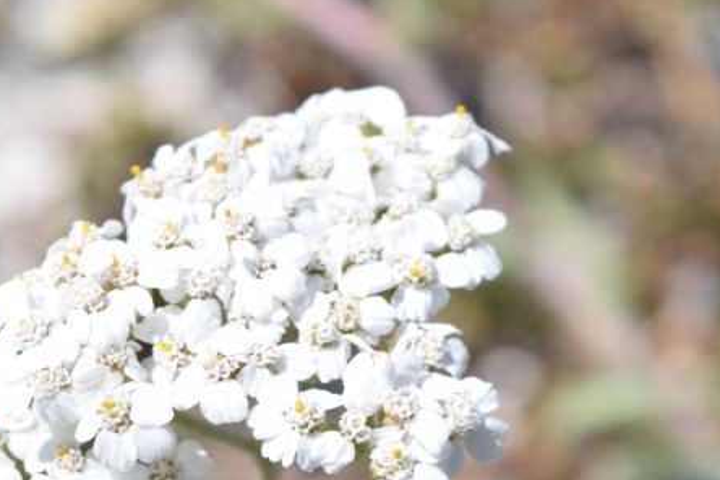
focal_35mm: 190
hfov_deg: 10.8
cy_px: 545
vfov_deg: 7.2
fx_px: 3803
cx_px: 373
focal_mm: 55
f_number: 5.6
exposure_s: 1/800
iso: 200
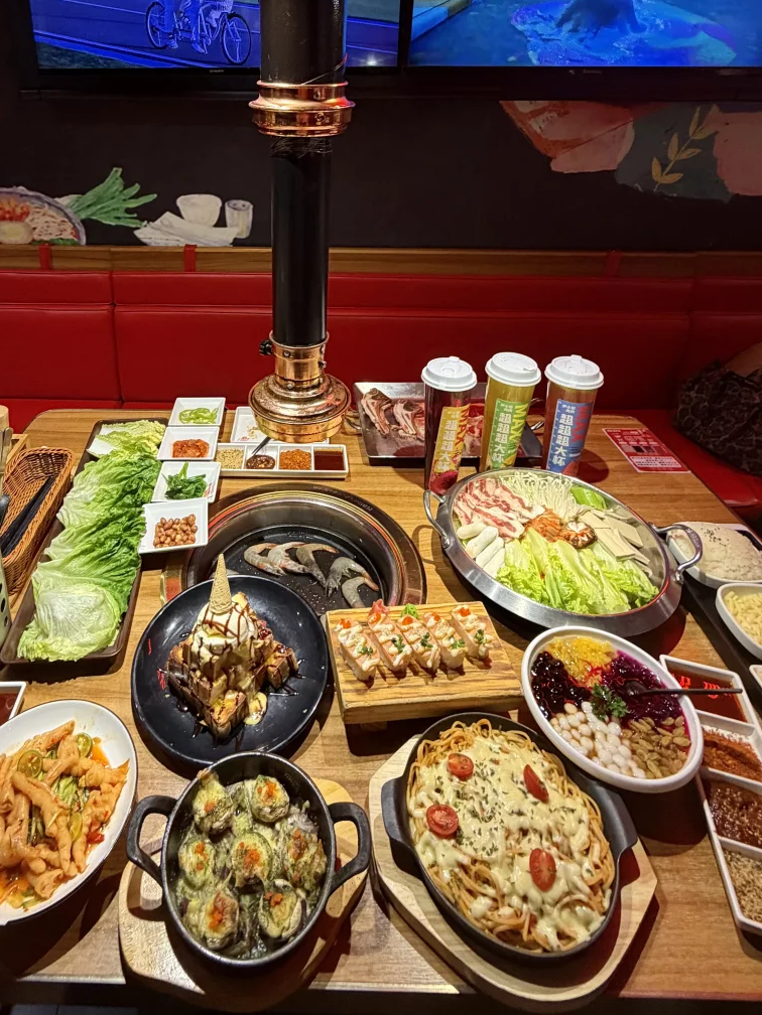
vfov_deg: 77.5
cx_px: 289
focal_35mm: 20
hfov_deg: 65.1
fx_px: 587
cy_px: 294
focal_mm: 2.22
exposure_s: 1/50
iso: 250
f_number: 2.2
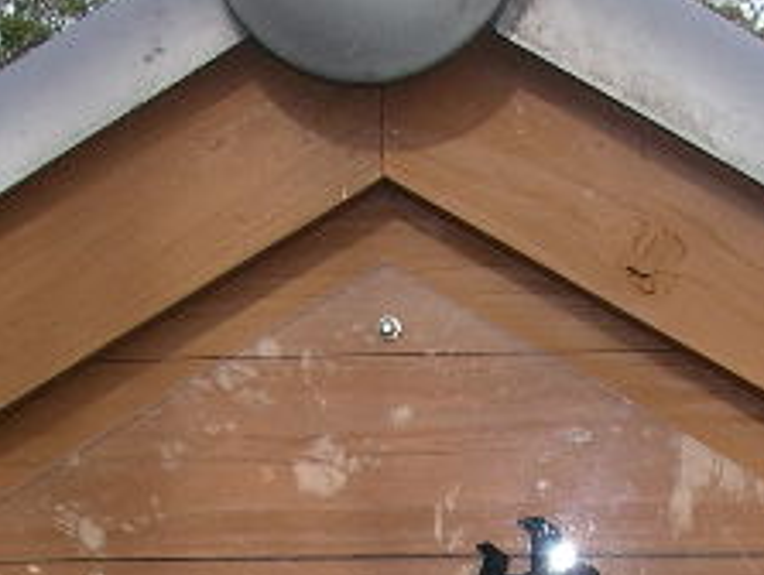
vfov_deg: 13.4
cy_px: 787
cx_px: 435
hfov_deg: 18.5
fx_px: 2343
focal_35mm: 106
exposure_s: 1/400
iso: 50
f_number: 2.8
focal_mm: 5.7
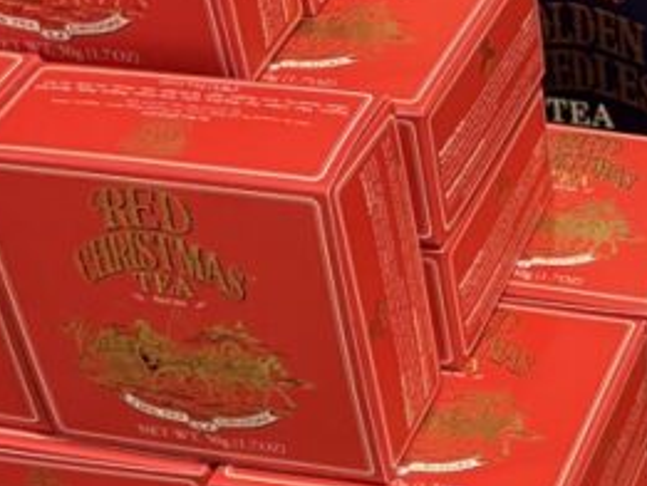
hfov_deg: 18.0
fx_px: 1907
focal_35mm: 102
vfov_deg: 14.4
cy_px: 379
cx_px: 833
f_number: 1.6
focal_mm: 5.96
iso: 250
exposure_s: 1/50
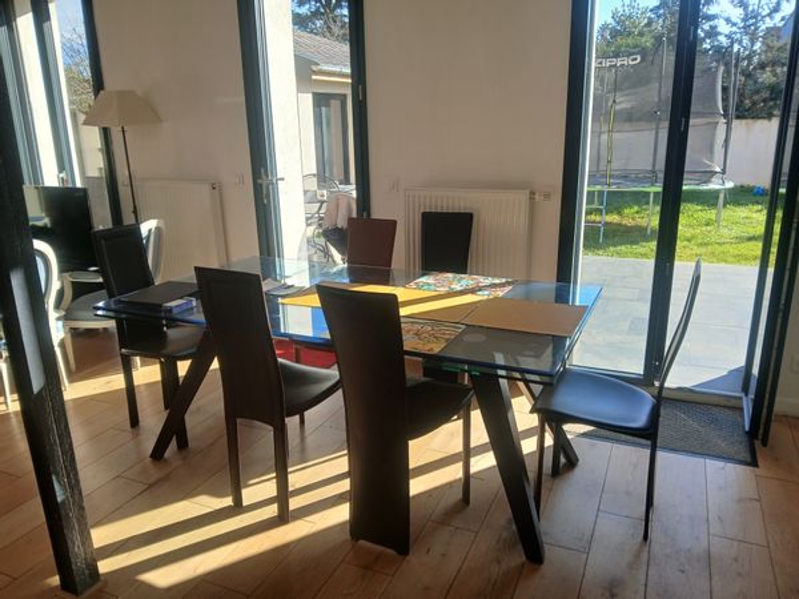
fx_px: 600
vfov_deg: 53.1
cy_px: 300
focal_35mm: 26
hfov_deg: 67.3
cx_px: 400
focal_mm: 3.98
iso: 20
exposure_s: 1/134
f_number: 1.8
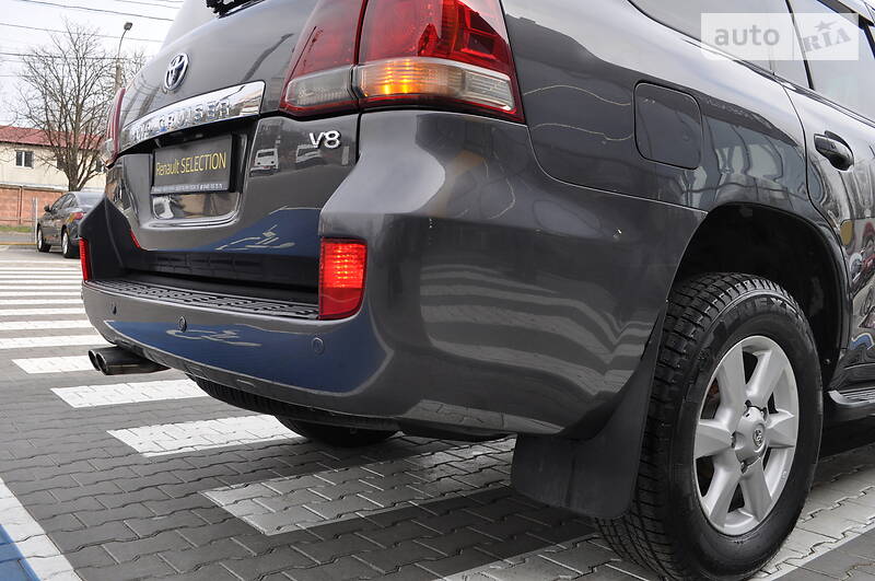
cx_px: 438
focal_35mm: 33
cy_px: 290
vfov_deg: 39.9
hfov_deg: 57.3
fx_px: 801
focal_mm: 22
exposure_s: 1/200
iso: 200
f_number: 7.1
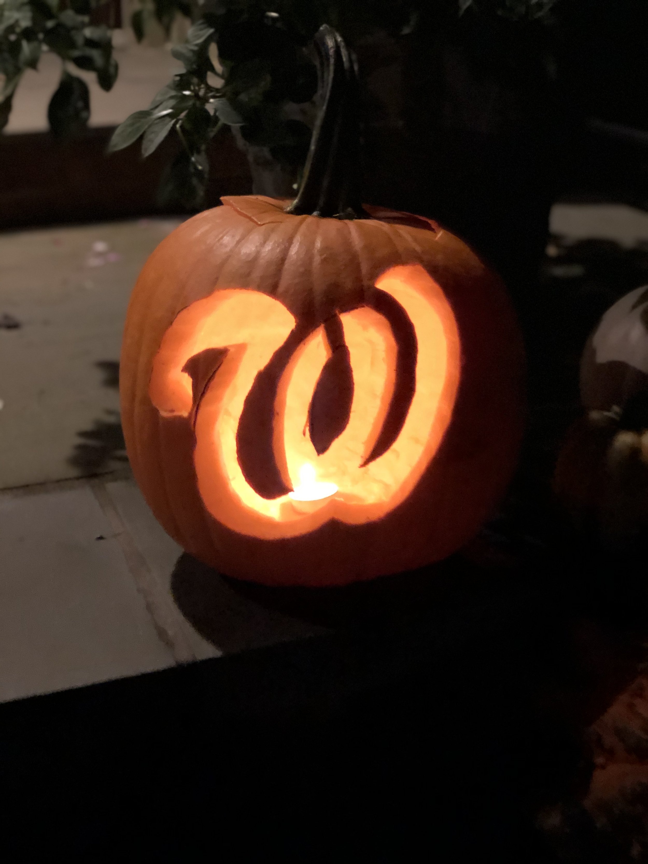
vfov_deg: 36.8
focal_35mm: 52
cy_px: 432
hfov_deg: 28.0
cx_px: 324
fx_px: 1298
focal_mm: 6
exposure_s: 1/8
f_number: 2.4
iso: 160
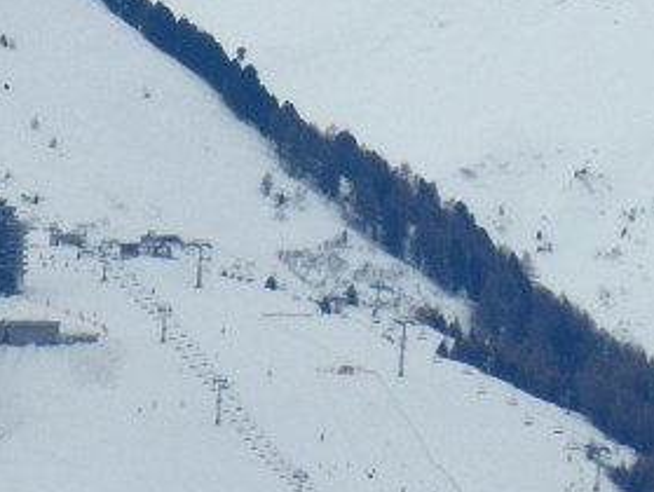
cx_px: -323
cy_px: 223
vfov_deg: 0.5
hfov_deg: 0.6
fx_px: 58493
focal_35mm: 3092
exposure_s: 1/320
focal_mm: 129
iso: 80
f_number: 6.4
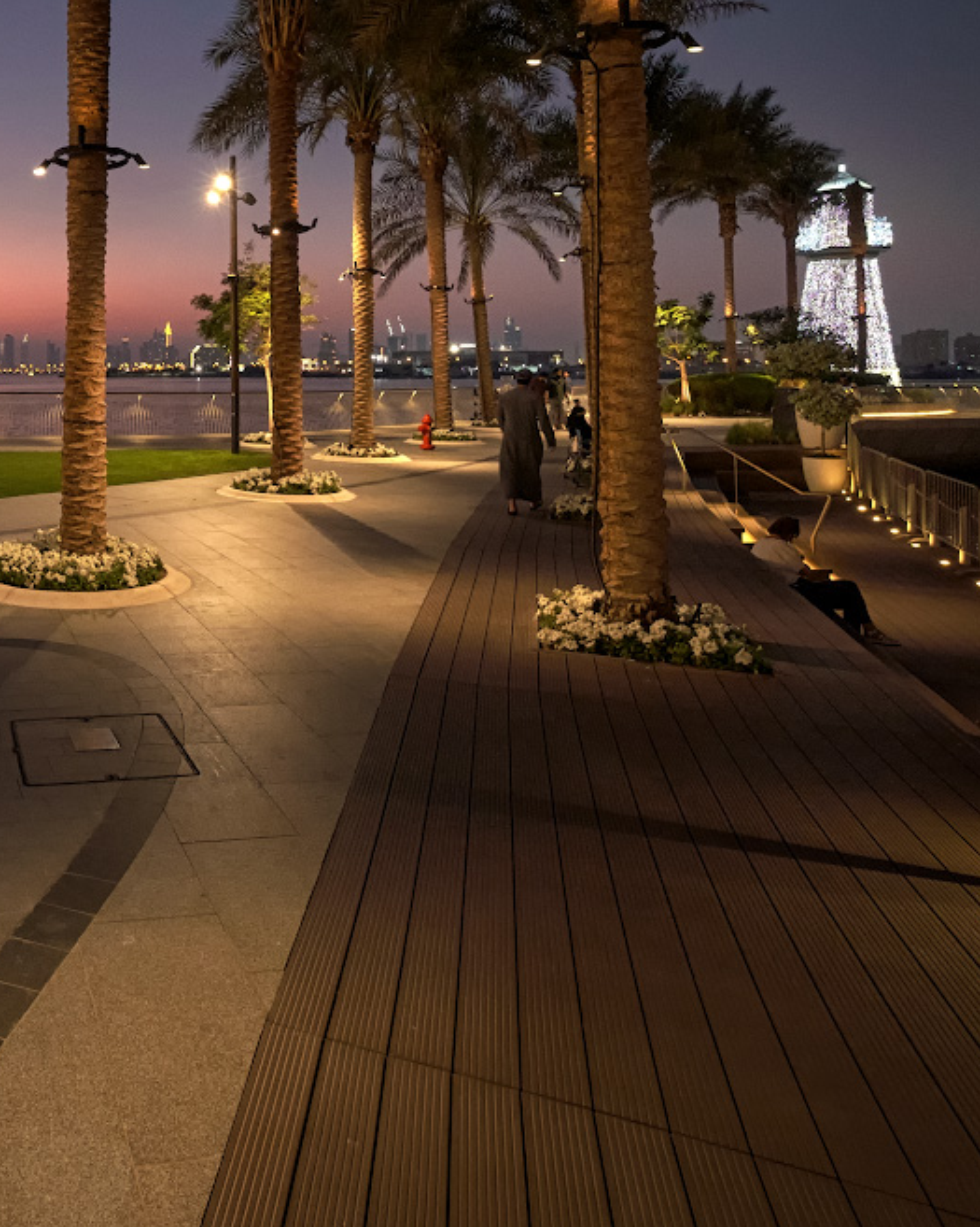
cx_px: 146
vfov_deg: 68.3
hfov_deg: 53.3
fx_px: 871
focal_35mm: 24
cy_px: 404
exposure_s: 1/15
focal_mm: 8
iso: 2000
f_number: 5.6
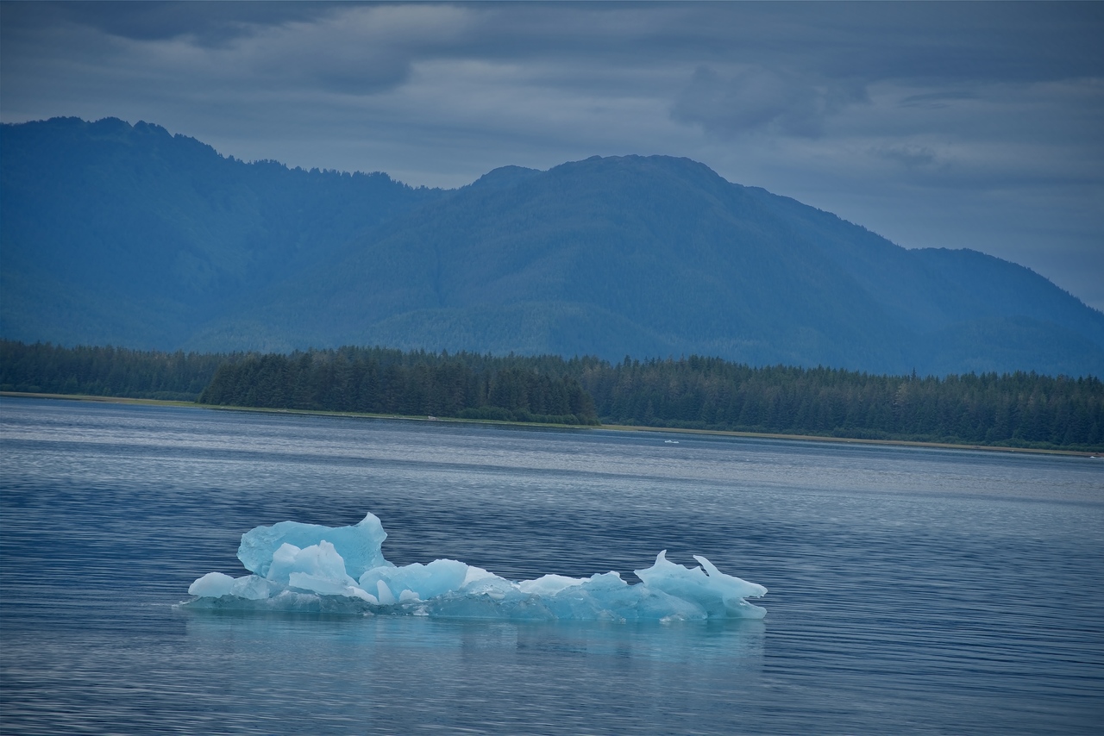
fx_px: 5674
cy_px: 368
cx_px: 552
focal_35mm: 185
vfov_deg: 7.4
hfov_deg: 11.1
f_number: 7.1
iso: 100
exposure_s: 1/400
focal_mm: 185
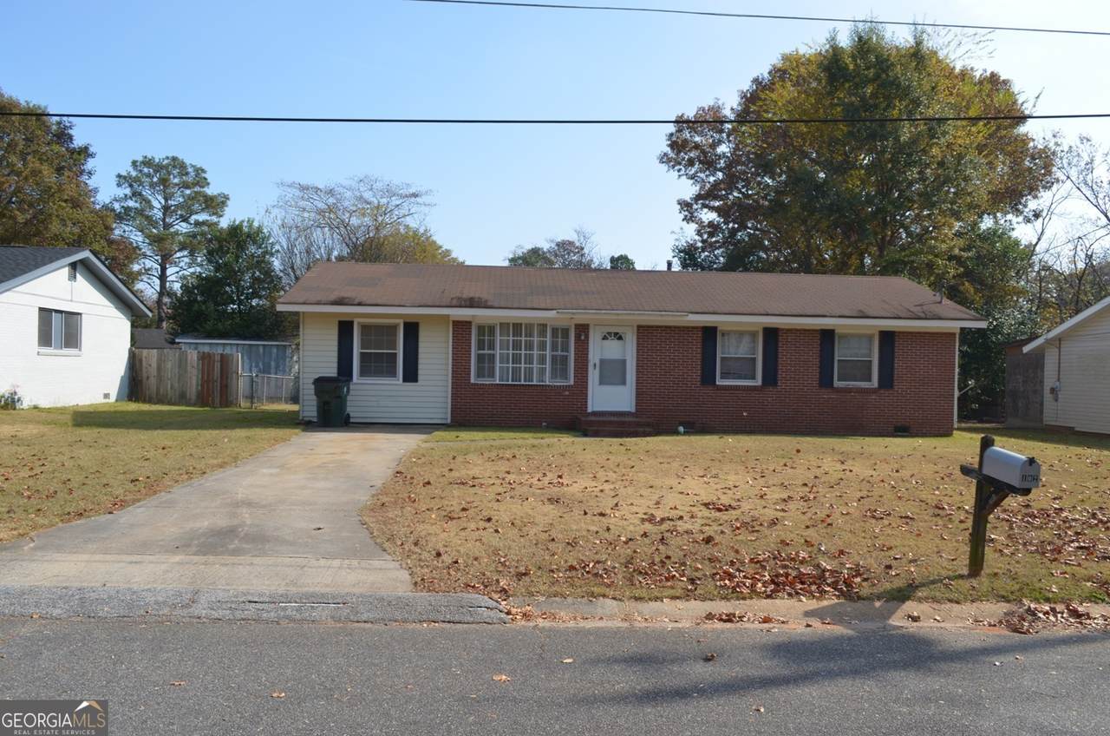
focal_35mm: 27
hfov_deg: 67.5
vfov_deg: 47.7
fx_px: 831
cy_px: 368
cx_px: 555
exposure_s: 1/200
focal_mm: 18
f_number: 7.1
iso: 100
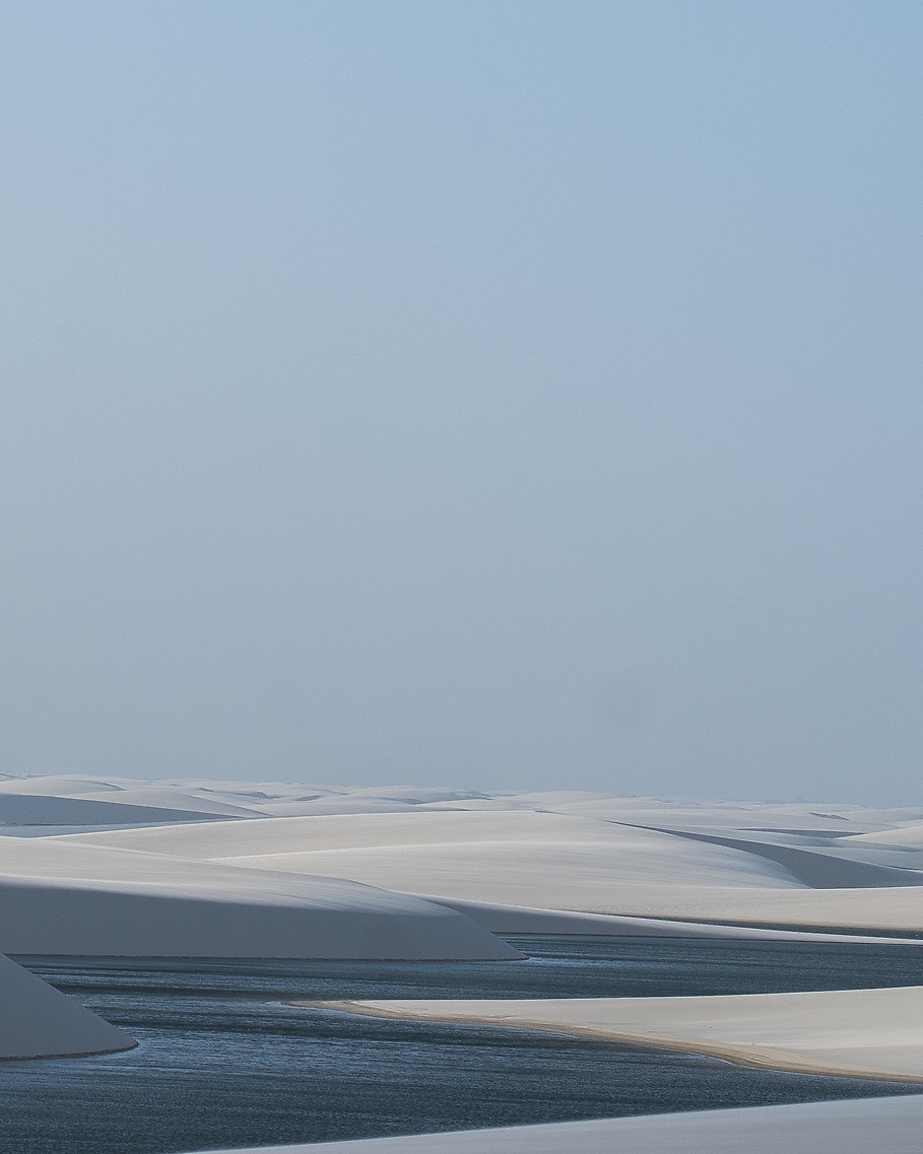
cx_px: -74
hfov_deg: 7.3
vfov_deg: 9.1
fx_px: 7242
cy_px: 555
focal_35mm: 212
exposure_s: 1/250
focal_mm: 71.1
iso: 200
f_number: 8
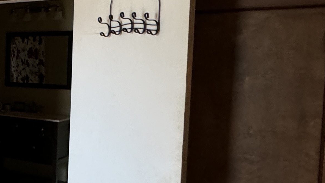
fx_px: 448
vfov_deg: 23.0
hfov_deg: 29.8
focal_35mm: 52
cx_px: -121
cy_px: 81
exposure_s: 1/60
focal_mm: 2.22
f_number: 2.2
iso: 500
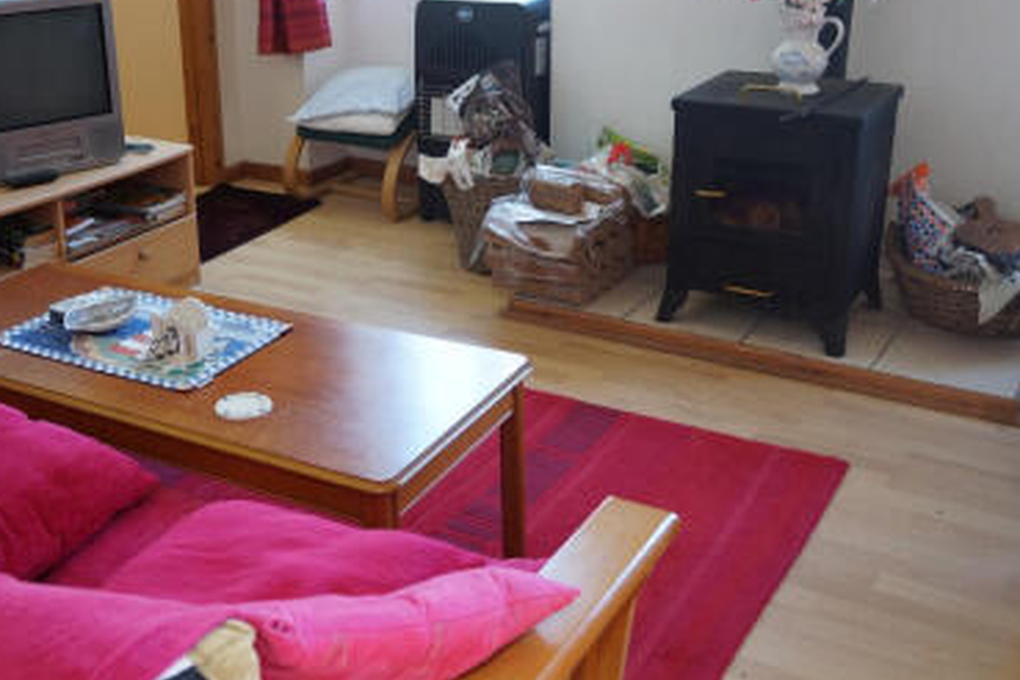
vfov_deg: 32.8
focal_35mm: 41
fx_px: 1152
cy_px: 286
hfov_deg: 47.4
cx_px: 398
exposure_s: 1/20
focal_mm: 21
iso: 200
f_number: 4
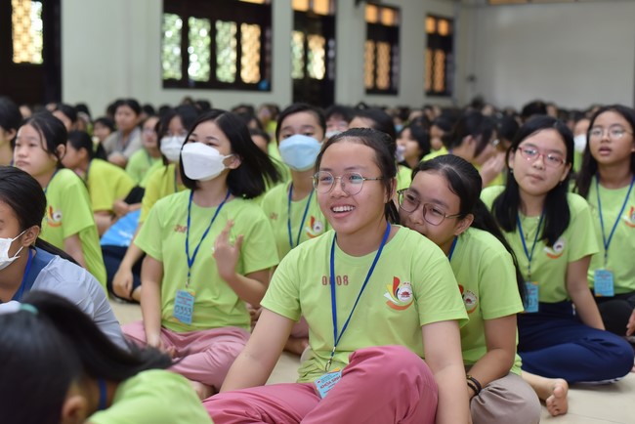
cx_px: 318
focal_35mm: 50
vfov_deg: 27.0
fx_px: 882
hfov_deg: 39.6
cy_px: 212
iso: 800
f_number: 3.2
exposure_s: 1/125
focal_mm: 50
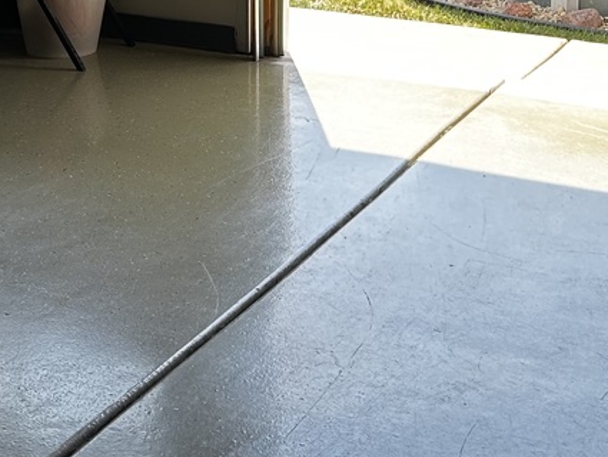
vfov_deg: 15.4
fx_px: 1546
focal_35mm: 88
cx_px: 300
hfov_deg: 22.2
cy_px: -241
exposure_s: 1/482
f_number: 1.5
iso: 50
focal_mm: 5.7
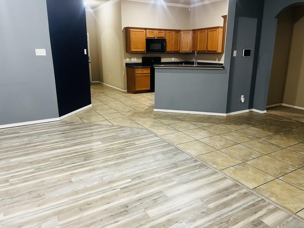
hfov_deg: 67.3
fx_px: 228
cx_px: 152
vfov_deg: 53.1
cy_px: 114
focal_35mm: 26
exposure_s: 1/60
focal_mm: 5.1
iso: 250
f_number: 1.6
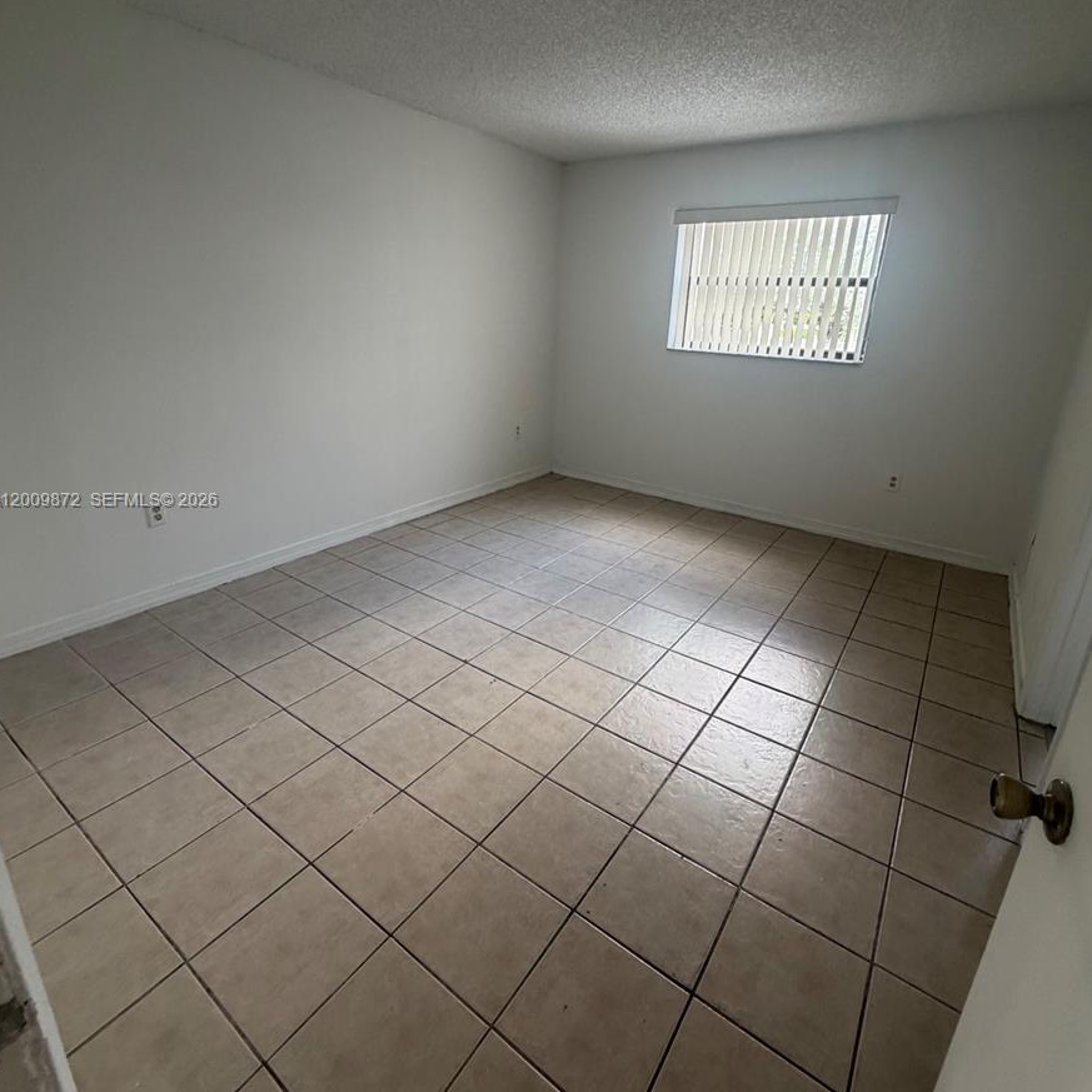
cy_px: 502
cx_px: 549
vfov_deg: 83.8
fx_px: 607
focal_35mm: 17
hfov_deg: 84.0
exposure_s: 1/60
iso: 200
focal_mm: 2.22
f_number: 2.2
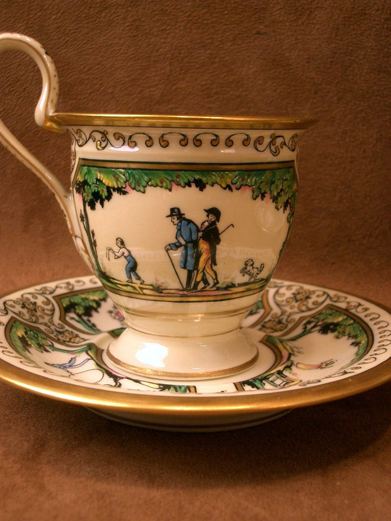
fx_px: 738
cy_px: 260
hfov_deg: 29.7
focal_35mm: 49
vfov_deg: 38.9
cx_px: 196
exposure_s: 1/50
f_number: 3.1
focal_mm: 8.2
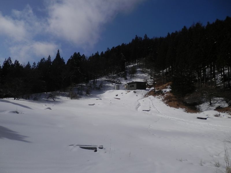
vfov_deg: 54.9
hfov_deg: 69.4
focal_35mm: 25
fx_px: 167
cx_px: 116
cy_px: 86
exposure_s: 1/800
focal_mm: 4.5
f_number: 8.7
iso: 80
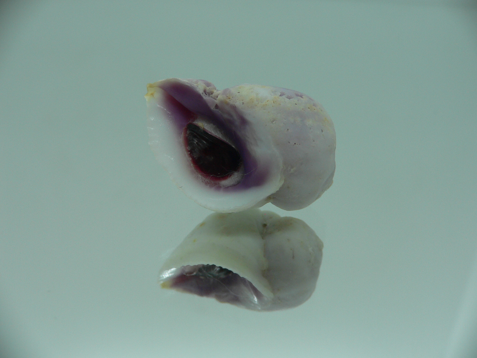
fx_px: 482
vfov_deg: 40.7
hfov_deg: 52.6
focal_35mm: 35
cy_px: 179
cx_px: 238
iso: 80
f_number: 2.8
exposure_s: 1/80
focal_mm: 4.6
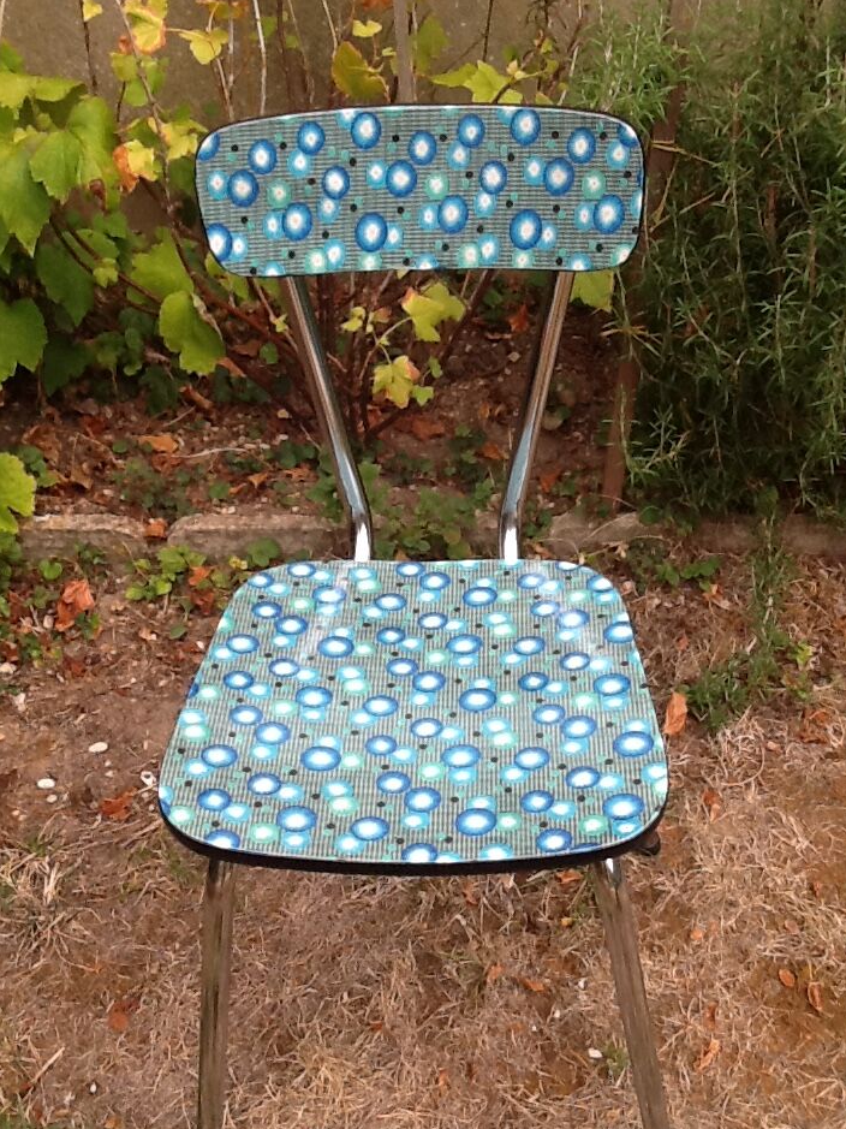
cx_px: 430
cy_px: 575
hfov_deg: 32.2
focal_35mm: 45
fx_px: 1467
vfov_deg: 42.1
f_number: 2.4
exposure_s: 1/144
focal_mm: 2.03
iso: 40
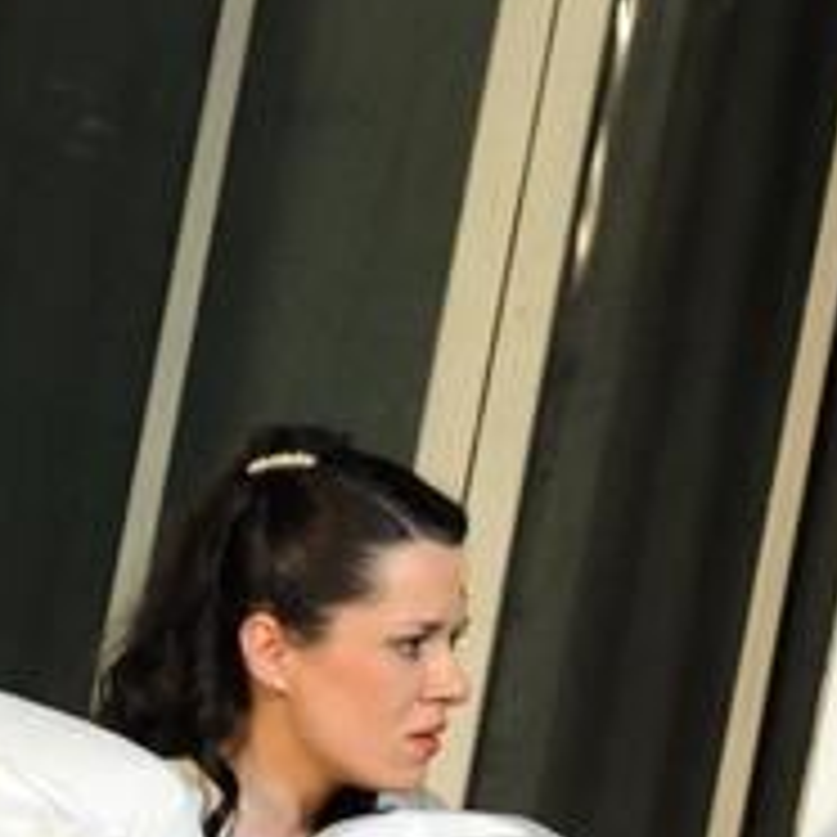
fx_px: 11490
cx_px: 1476
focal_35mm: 420
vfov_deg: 4.2
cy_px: 866
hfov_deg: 4.1
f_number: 7.1
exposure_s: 1/160
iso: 4000
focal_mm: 92
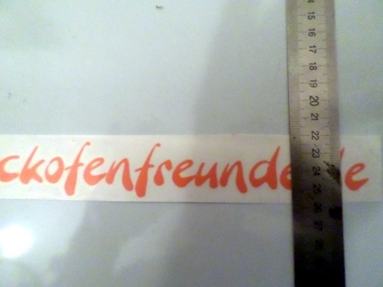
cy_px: 144
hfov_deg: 69.4
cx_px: 192
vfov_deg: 54.9
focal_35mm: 25
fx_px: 277
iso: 640
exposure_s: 1/30
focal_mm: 4.5
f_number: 2.5
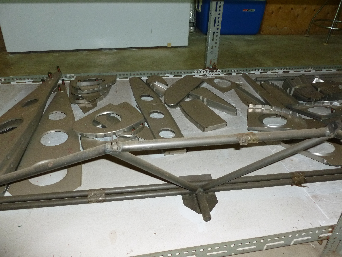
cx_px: 171
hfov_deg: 63.4
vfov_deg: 49.7
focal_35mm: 28
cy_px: 128
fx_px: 277
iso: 200
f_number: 3.3
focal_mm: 5
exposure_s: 1/60
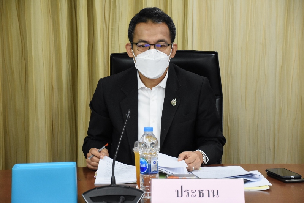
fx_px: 887
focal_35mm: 105
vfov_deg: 13.1
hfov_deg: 19.4
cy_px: 102
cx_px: 152
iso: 3200
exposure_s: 1/60
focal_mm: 70
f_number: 5.6
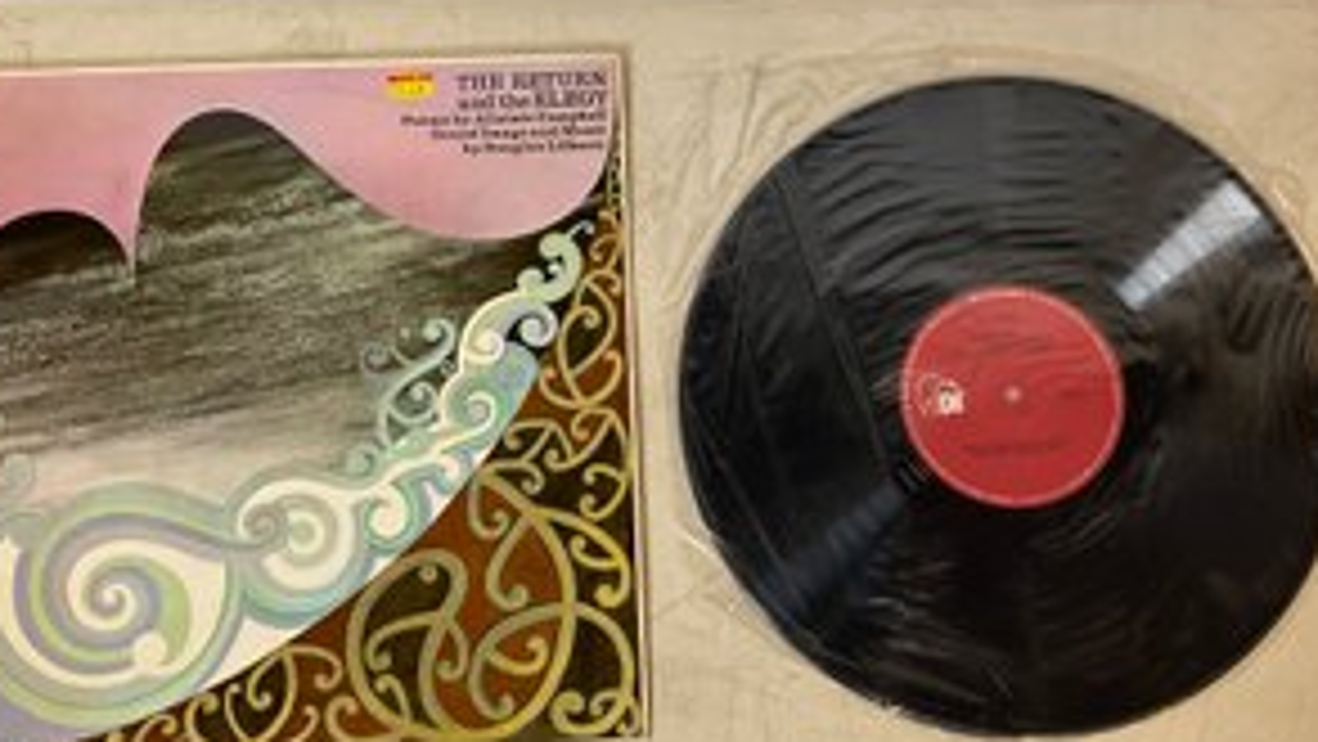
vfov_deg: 32.0
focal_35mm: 37
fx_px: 1293
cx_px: 632
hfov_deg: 54.0
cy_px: 375
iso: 64
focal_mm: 3
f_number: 1.8
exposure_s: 1/93
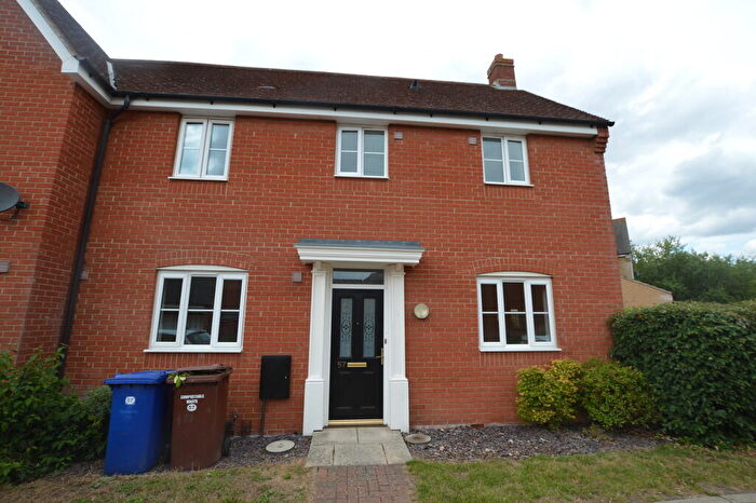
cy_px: 252
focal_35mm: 15
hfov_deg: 100.4
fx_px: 315
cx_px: 378
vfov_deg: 77.3
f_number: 7.1
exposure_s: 1/200
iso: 100
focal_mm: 10
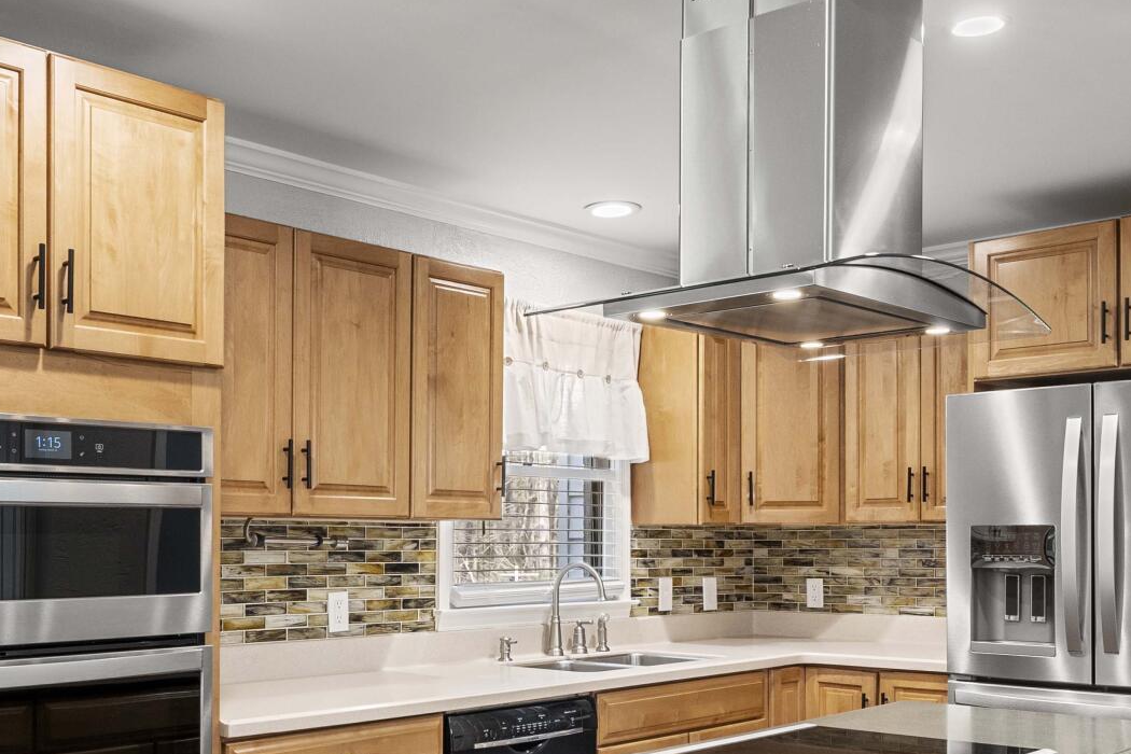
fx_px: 1257
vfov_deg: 32.7
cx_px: 513
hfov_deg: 48.4
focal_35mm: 40
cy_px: 572
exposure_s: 1/6
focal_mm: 14
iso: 640
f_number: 8
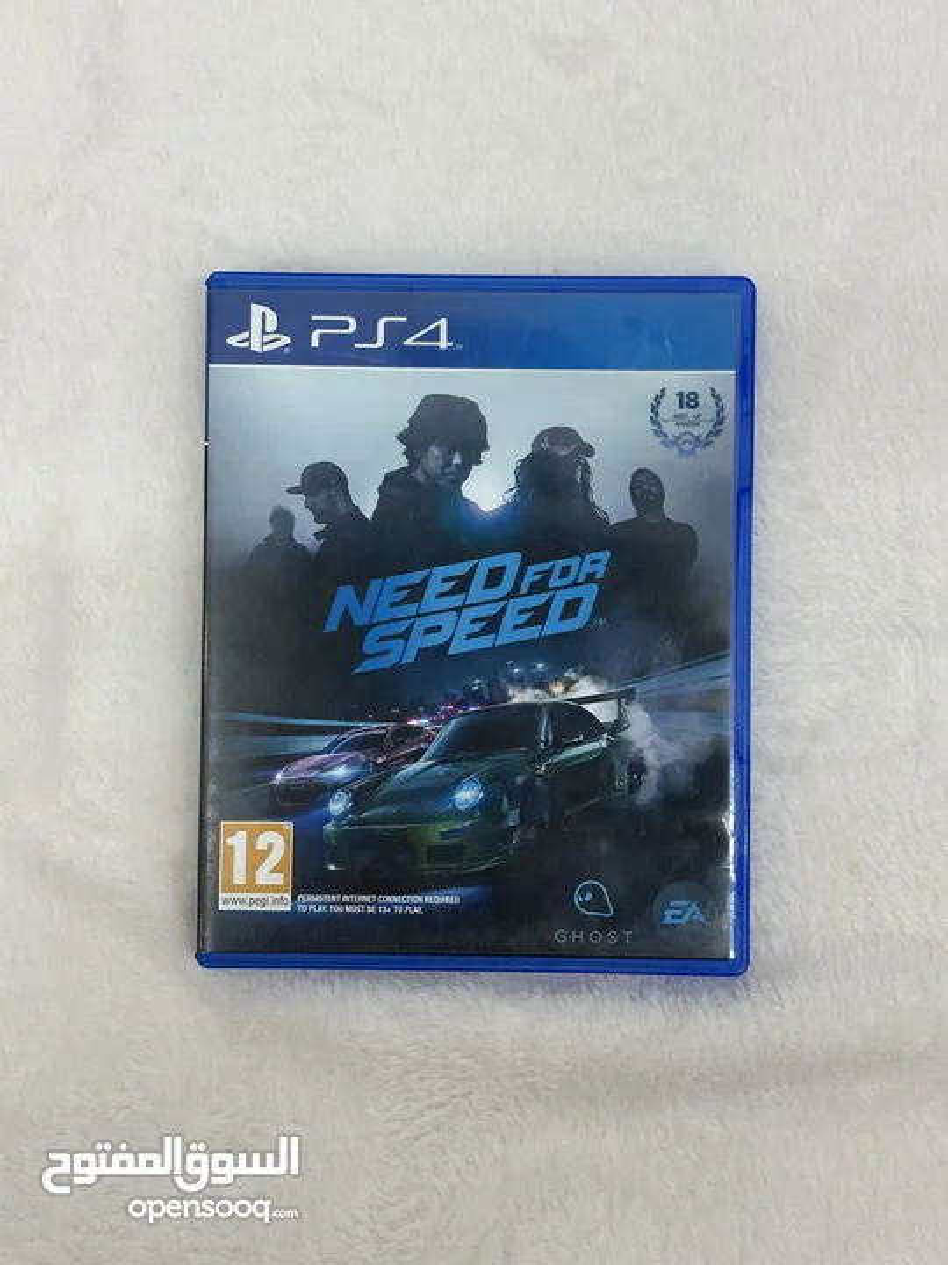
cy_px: 632
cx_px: 474
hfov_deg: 30.3
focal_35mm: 48
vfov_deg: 39.7
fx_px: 1753
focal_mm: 6.86
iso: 100
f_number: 1.78
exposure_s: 1/50
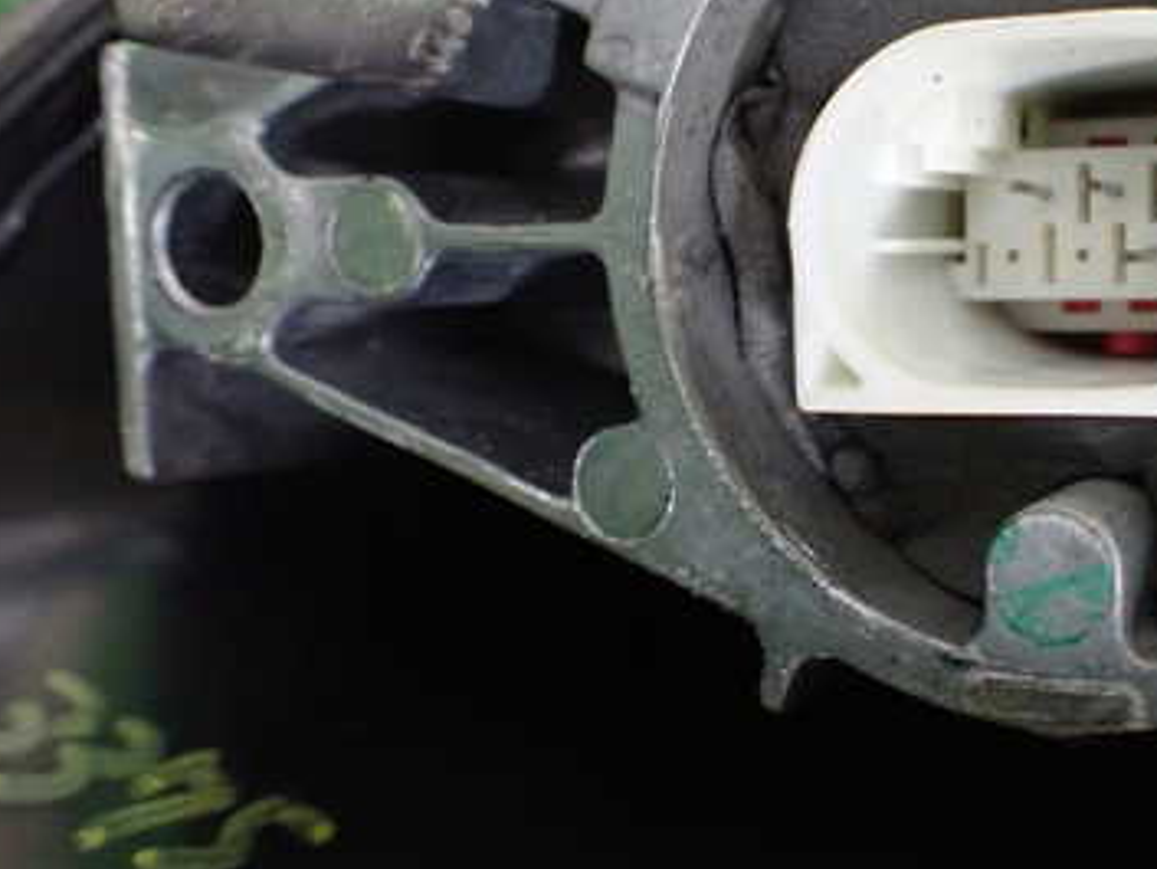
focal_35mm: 51
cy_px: 410
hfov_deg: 36.2
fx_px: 1705
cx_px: 931
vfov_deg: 28.6
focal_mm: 5.4
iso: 800
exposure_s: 1/125
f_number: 2.3
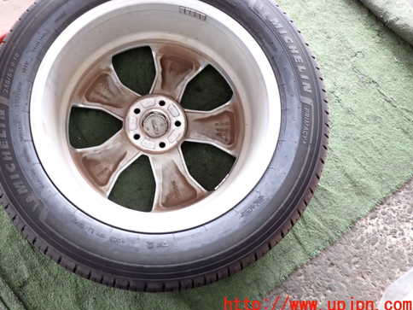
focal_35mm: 31
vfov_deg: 45.2
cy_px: 124
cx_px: 160
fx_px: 370
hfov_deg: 57.8
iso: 320
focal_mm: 4.5
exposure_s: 1/30
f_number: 2
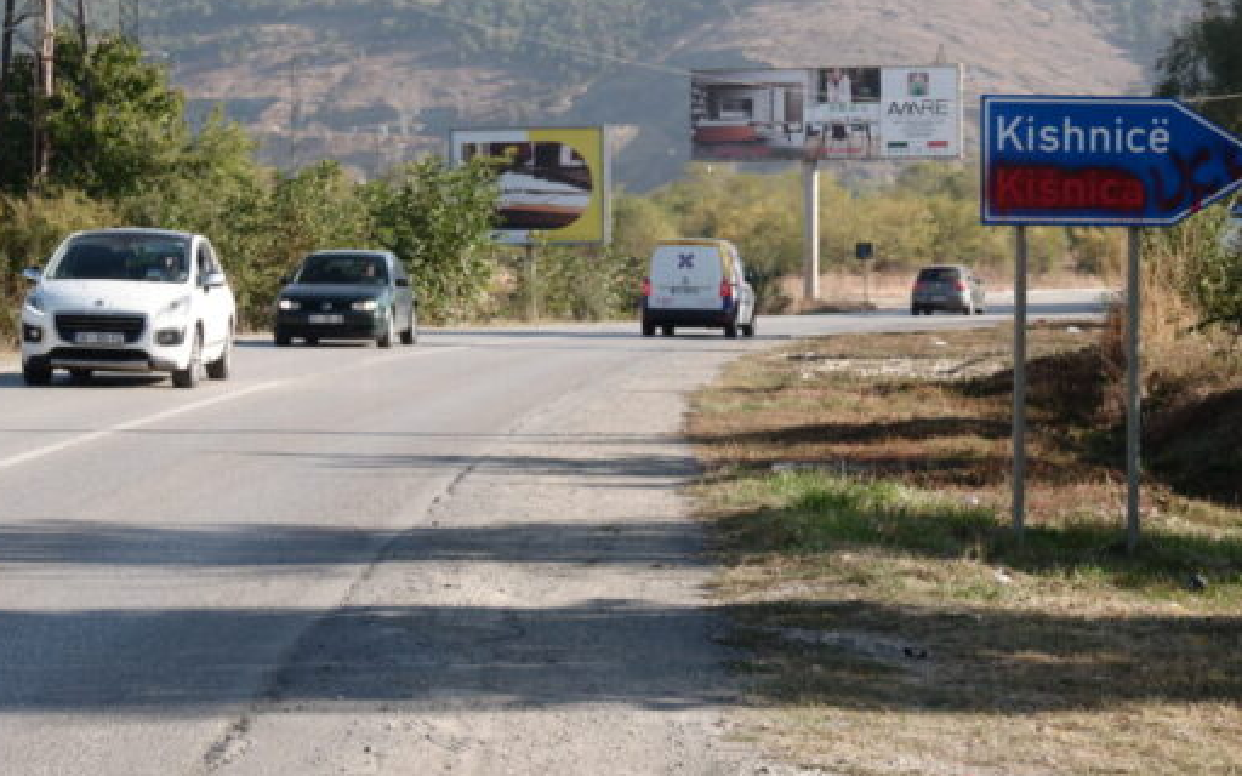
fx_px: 3893
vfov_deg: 11.4
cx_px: 655
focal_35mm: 115
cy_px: 296
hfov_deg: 18.1
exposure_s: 1/500
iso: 200
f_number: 5.6
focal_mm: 55
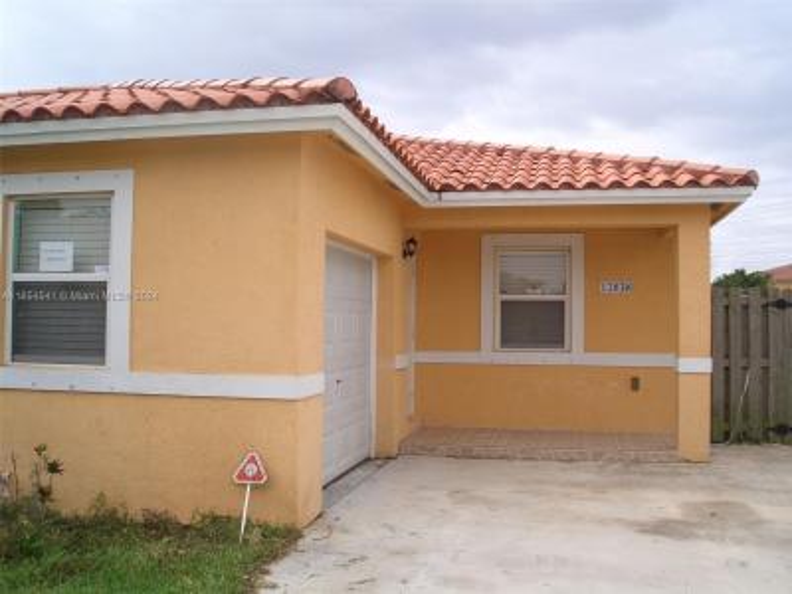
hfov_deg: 51.4
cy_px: 297
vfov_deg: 39.7
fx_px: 824
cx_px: 396
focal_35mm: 36
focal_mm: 4.8
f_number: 4
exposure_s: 1/320
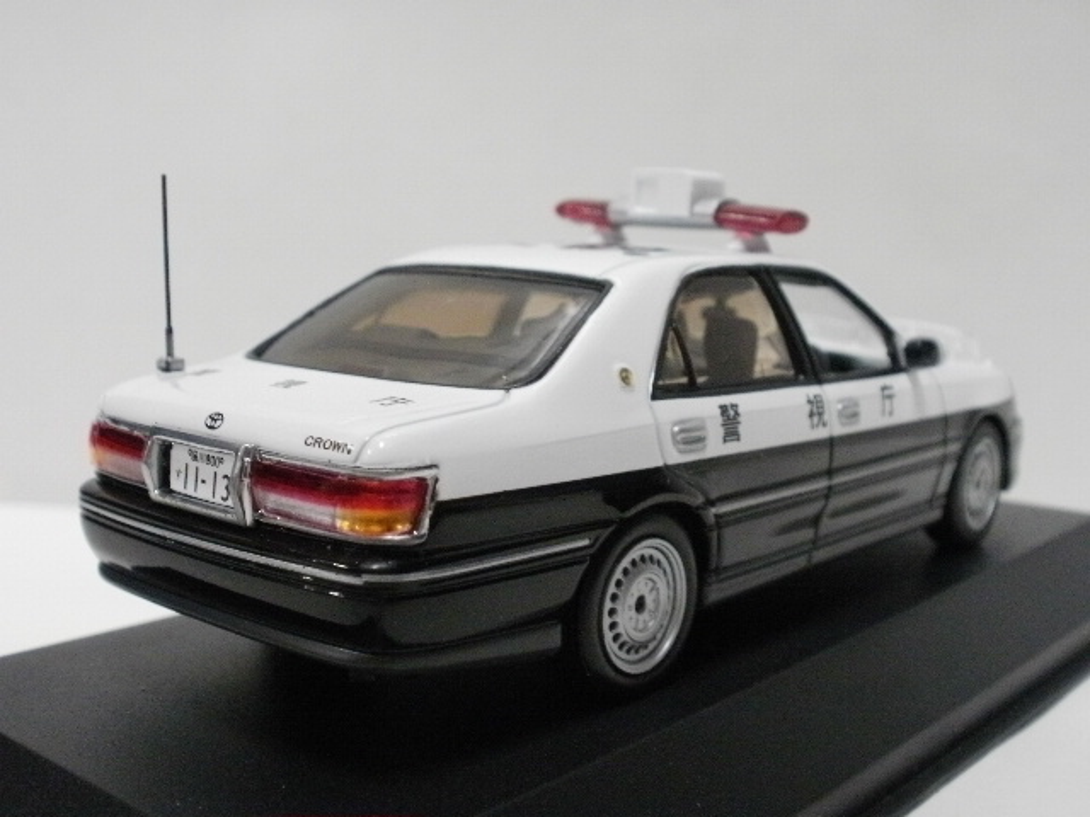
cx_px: 545
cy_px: 408
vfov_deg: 32.9
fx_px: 1385
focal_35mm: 44
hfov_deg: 42.9
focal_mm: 7.7
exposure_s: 1/15
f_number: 4
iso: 400
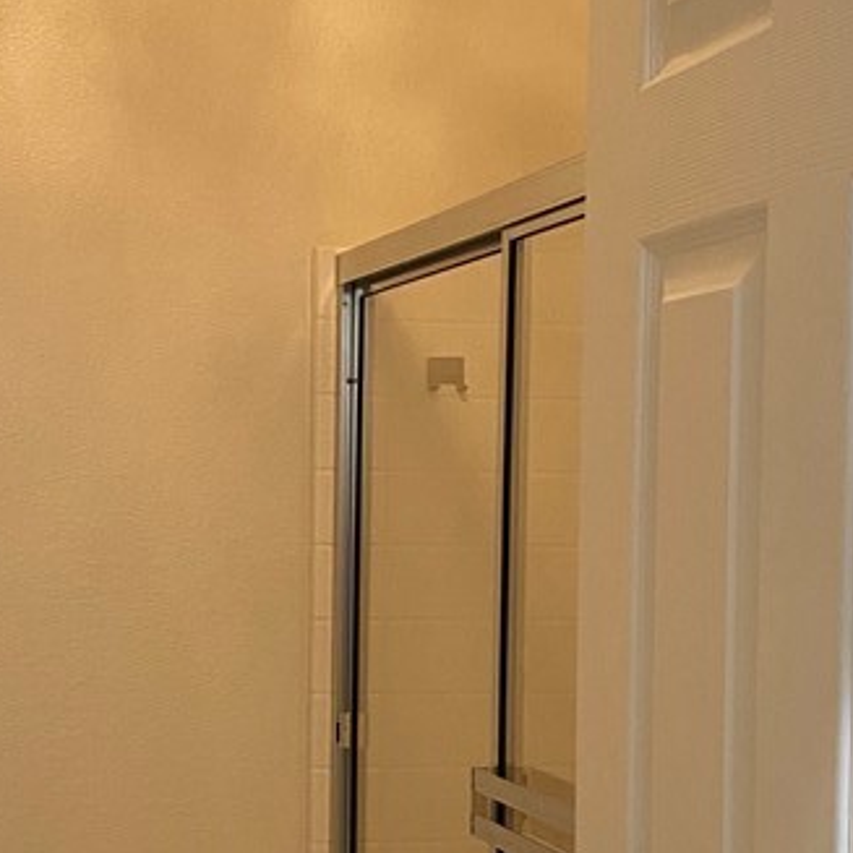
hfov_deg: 23.9
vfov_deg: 23.9
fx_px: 2007
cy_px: 569
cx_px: 274
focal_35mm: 72
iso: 250
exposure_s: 1/60
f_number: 1.8
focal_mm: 4.25
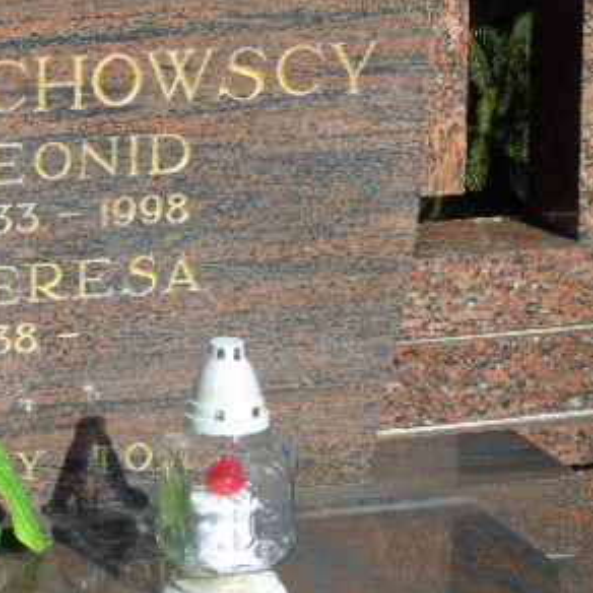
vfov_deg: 9.6
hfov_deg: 9.6
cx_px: 22
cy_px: 337
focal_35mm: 182
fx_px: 3527
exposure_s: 1/500
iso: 80
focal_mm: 17
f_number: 4.3
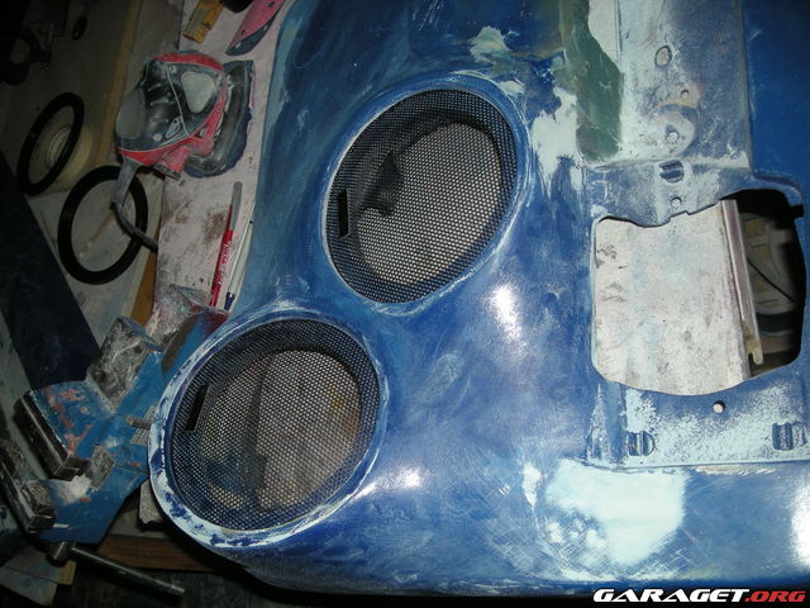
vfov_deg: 40.7
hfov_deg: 52.6
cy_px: 304
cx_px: 405
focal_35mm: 35
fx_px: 819
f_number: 2.8
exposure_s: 1/60
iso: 50
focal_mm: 5.7
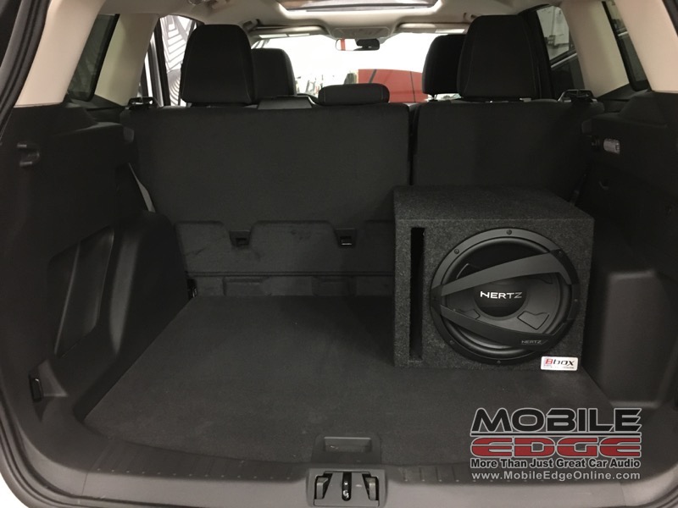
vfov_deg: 48.2
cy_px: 254
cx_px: 339
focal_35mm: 29
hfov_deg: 61.7
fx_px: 568
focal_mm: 4.15
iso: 400
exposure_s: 1/15
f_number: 2.2
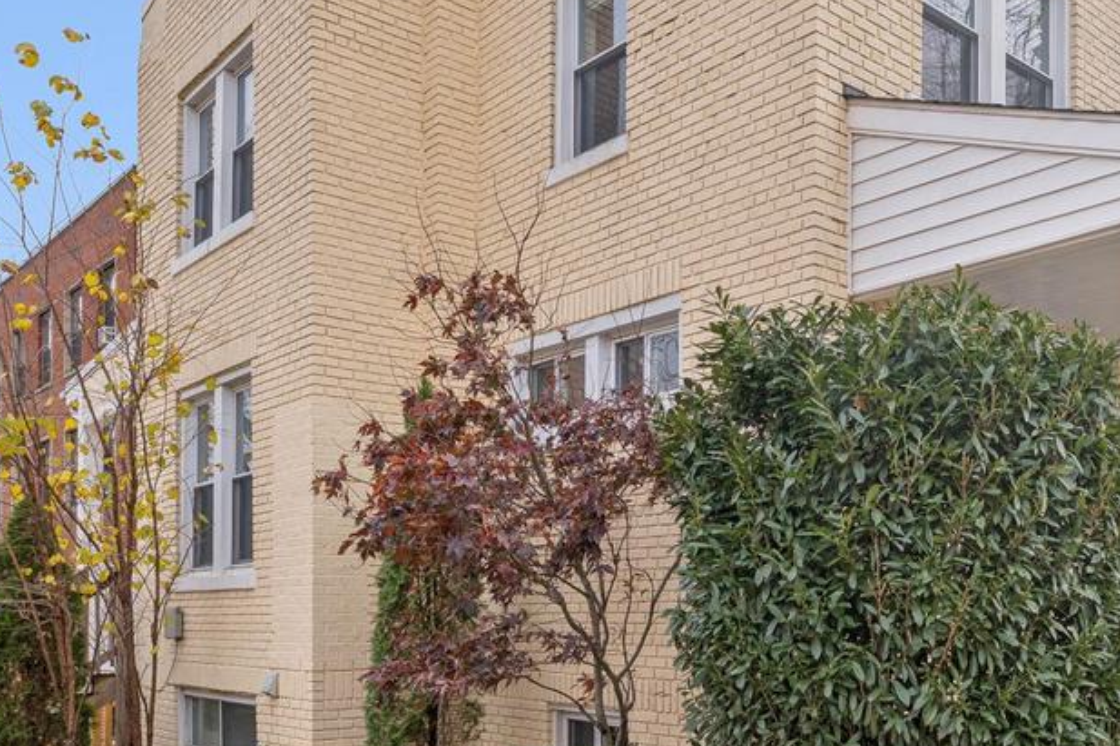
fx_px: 1089
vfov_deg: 37.8
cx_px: 759
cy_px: 419
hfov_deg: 53.2
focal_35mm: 35
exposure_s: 1/500
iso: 125
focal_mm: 10
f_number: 4
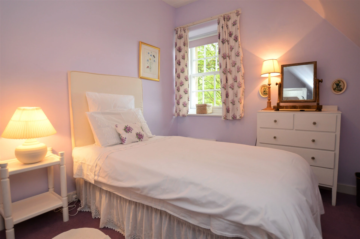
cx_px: 180
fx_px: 180
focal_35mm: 18
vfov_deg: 67.3
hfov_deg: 90.1
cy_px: 120
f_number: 4.5
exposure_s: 1/80
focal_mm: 12
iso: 400
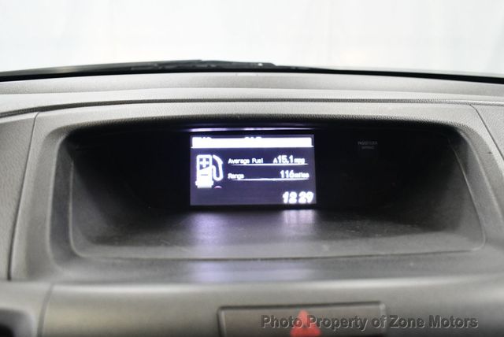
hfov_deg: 53.1
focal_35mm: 36
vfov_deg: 36.9
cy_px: 168
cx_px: 252
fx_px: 504
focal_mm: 18
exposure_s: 1/100
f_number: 3.5
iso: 3200
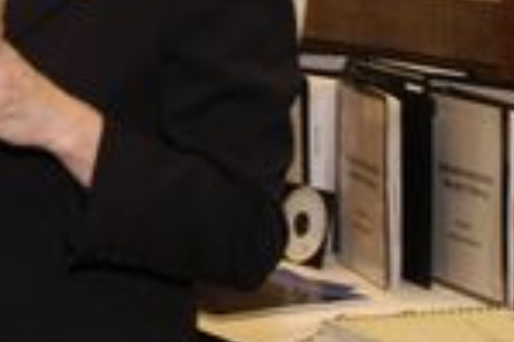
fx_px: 2520
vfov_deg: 7.7
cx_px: -255
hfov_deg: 11.2
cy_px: -69
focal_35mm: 177
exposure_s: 1/50
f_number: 5.6
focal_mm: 35
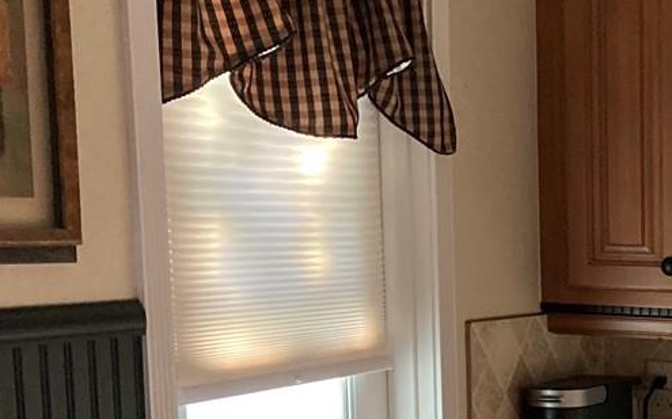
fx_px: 1758
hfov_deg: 19.8
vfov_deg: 13.2
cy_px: 536
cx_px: 885
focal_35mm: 96
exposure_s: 1/60
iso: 200
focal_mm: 3.99
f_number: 1.8
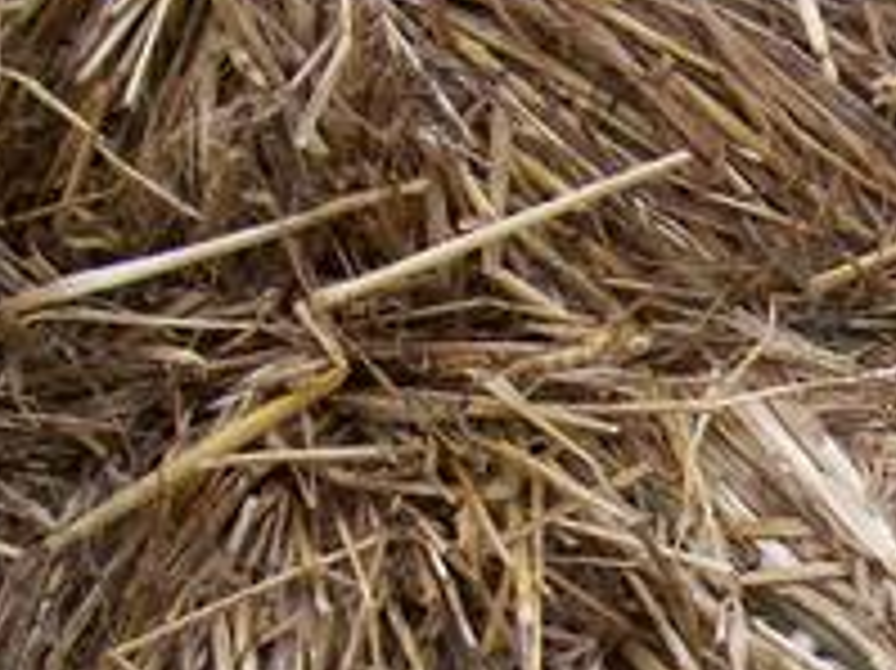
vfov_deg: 12.6
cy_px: 902
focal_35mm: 113
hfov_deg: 16.6
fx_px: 2923
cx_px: 1094
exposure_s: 1/567
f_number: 2.7
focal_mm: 5.6
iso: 80
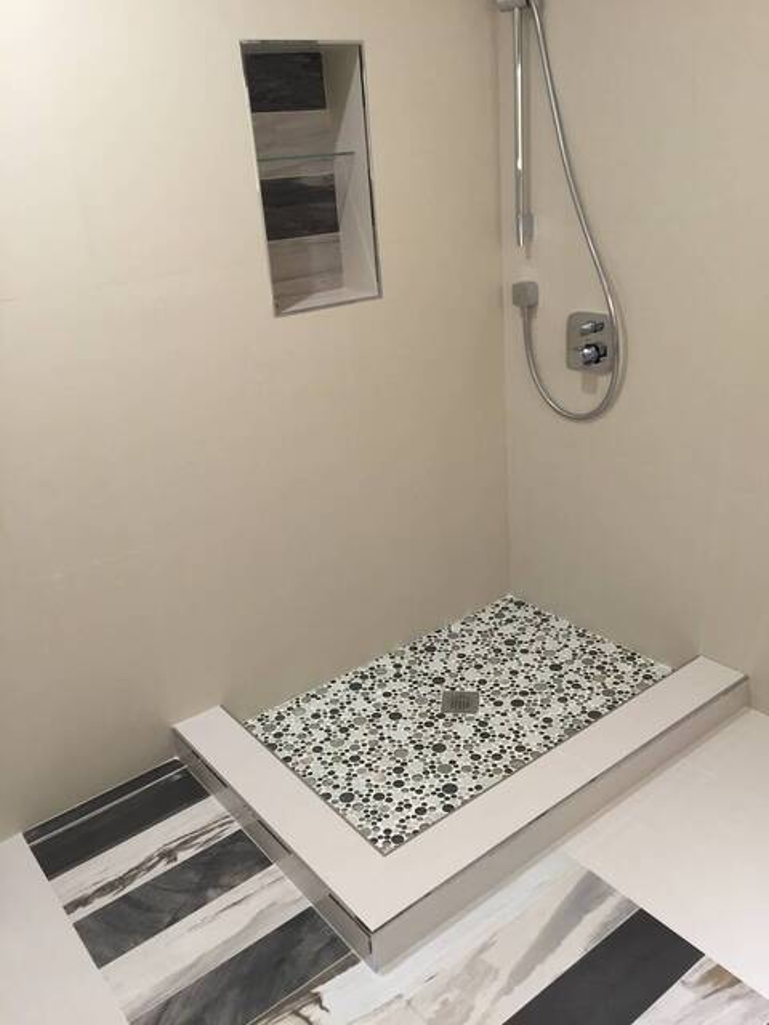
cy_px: 512
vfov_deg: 61.7
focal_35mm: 29
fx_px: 859
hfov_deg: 48.2
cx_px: 384
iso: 64
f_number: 2.2
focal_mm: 4.15
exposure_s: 1/30
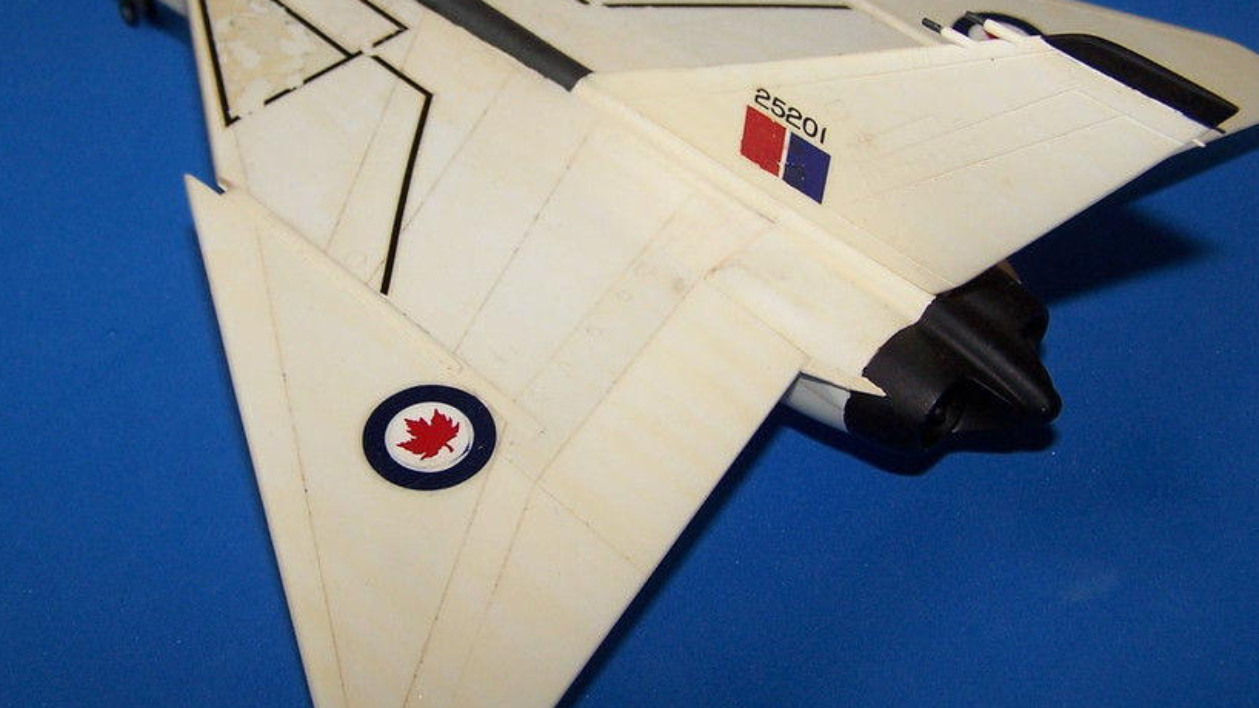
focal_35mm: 54
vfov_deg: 22.2
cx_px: 569
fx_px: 1803
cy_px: 280
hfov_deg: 38.5
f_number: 2.8
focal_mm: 6.3
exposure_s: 1/60
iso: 80
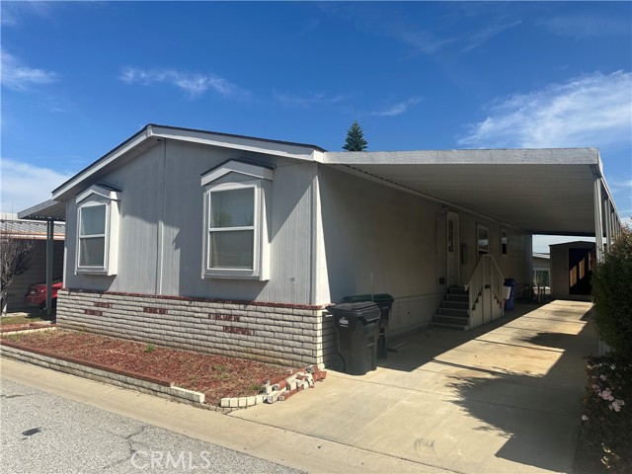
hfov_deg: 71.6
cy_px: 237
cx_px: 316
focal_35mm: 24
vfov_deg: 56.8
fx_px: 438
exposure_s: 1/5525
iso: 80
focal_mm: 6.86
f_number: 1.78
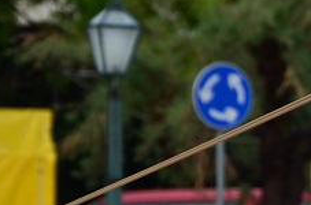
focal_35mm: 1978
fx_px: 17040
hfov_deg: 1.0
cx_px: 449
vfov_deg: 0.7
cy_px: 378
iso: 100
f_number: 5.6
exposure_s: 1/320
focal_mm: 300
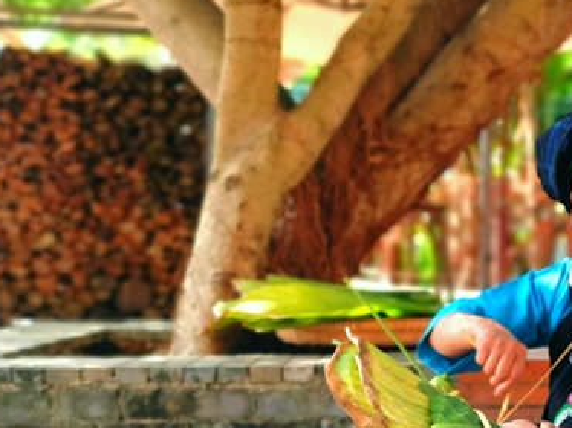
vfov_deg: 22.4
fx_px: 1073
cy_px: 310
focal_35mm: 65
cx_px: 544
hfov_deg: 28.4
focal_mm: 5.58
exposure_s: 1/148
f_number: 1.8
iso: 50
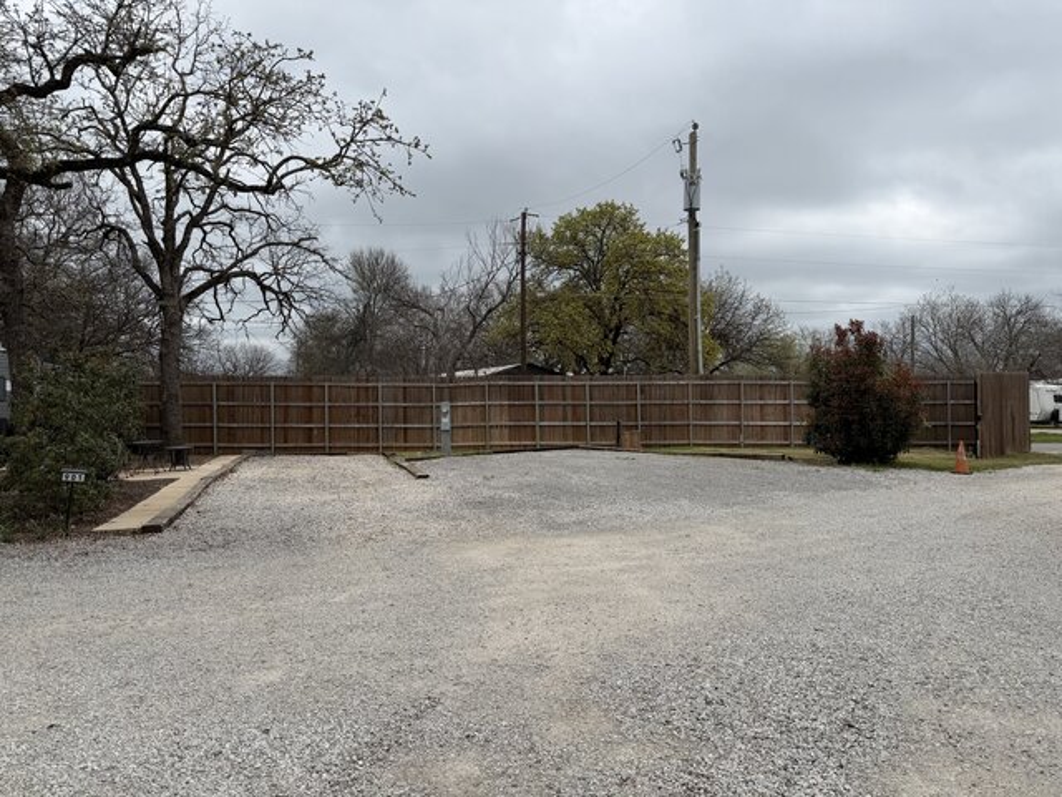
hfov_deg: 71.6
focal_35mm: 24
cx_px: 531
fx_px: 736
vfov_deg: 56.8
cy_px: 398
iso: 80
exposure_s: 1/4673
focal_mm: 6.76
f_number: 1.78
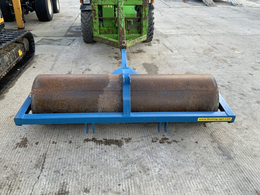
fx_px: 218
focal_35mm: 29
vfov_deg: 48.2
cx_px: 130
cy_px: 98
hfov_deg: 61.7
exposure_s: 1/122
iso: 20
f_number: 1.8
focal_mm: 3
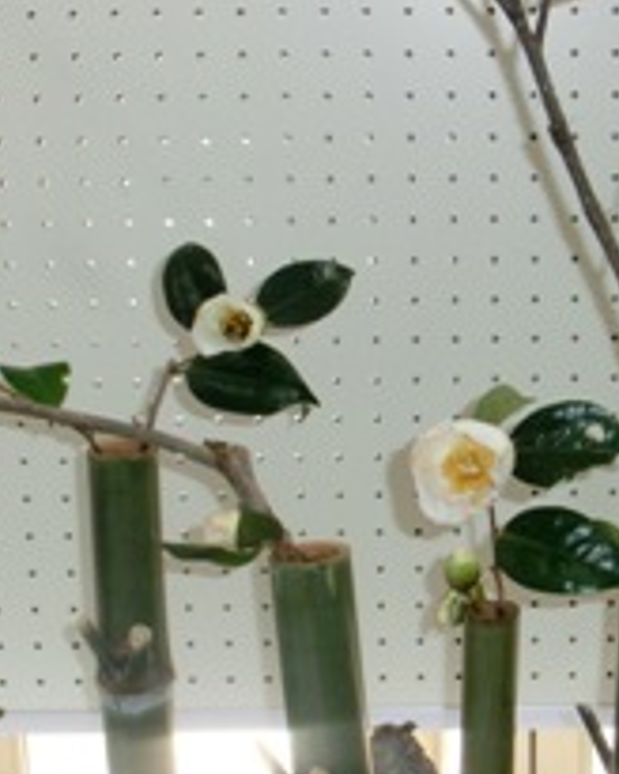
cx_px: 494
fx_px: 2153
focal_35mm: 94
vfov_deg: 20.3
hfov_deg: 16.2
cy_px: 498
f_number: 4.2
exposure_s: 1/60
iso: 250
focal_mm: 7.87
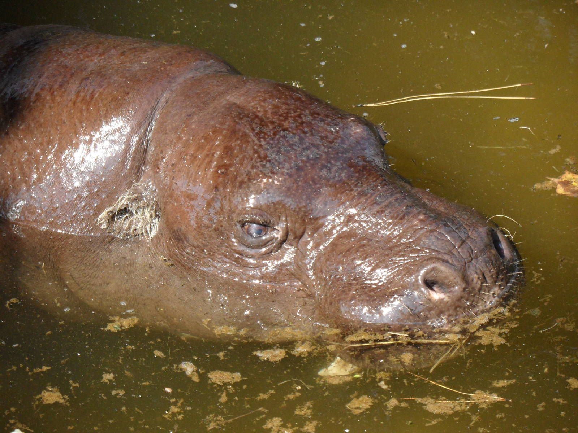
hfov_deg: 9.4
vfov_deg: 7.1
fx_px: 3506
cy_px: 216
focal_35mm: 210
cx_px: 289
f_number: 4.6
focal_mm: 34.8
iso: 200
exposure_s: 1/350
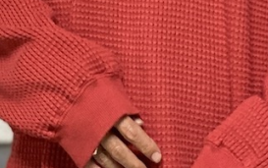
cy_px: 88
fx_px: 629
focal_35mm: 86
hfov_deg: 24.1
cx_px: 152
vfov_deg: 15.2
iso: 500
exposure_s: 1/25
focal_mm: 4.25
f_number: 1.8
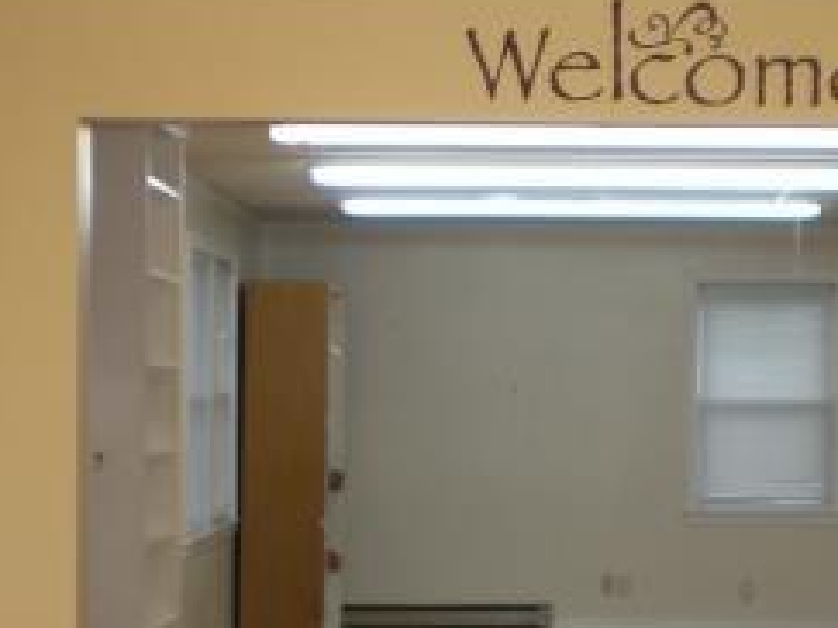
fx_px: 2420
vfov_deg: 14.8
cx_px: 545
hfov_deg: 19.6
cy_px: 366
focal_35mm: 100
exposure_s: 1/80
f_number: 3.1
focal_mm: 6.3
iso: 100
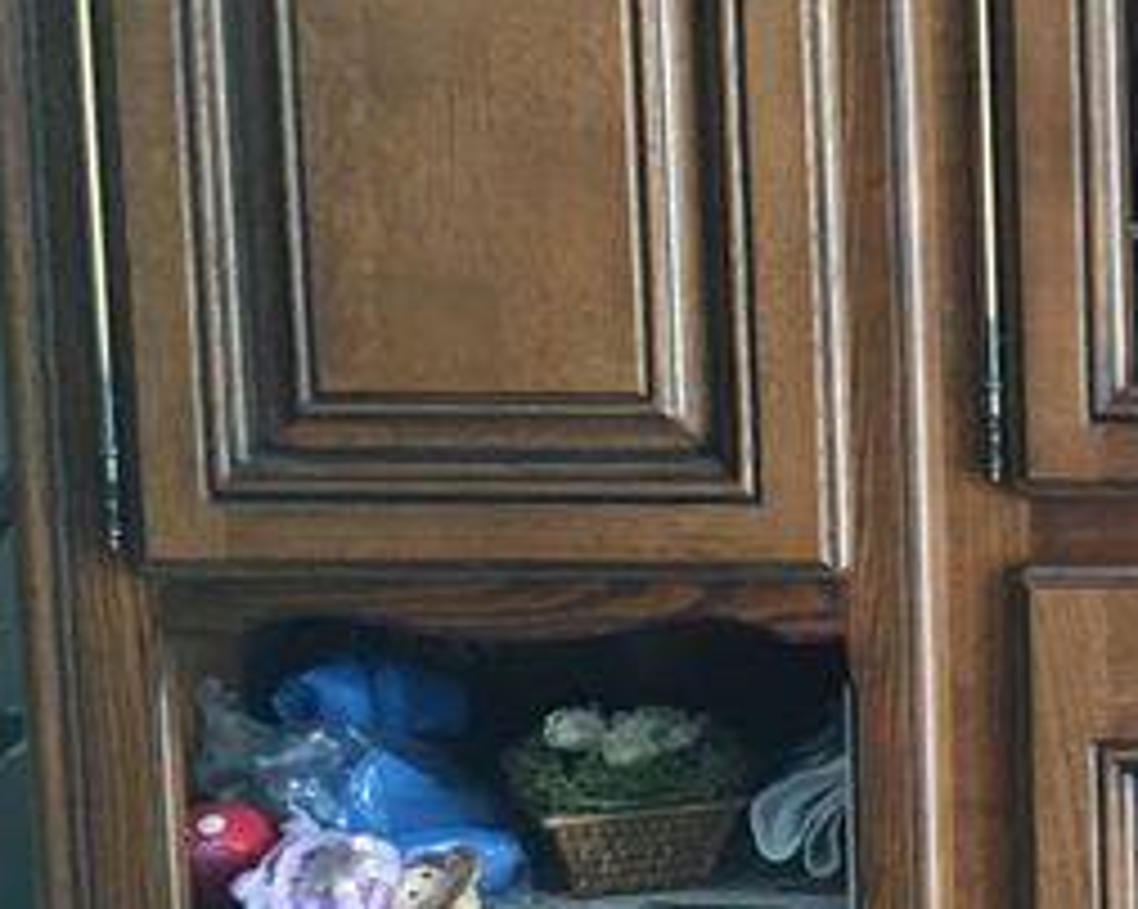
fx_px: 3769
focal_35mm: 112
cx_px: 2024
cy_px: 486
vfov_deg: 13.7
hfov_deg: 15.0
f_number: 2.2
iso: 160
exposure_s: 1/33
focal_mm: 4.15
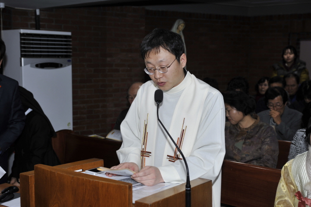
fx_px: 432
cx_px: 156
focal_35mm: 50
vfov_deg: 27.0
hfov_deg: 39.6
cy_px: 104
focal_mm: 50
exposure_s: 1/60
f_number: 5.6
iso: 200
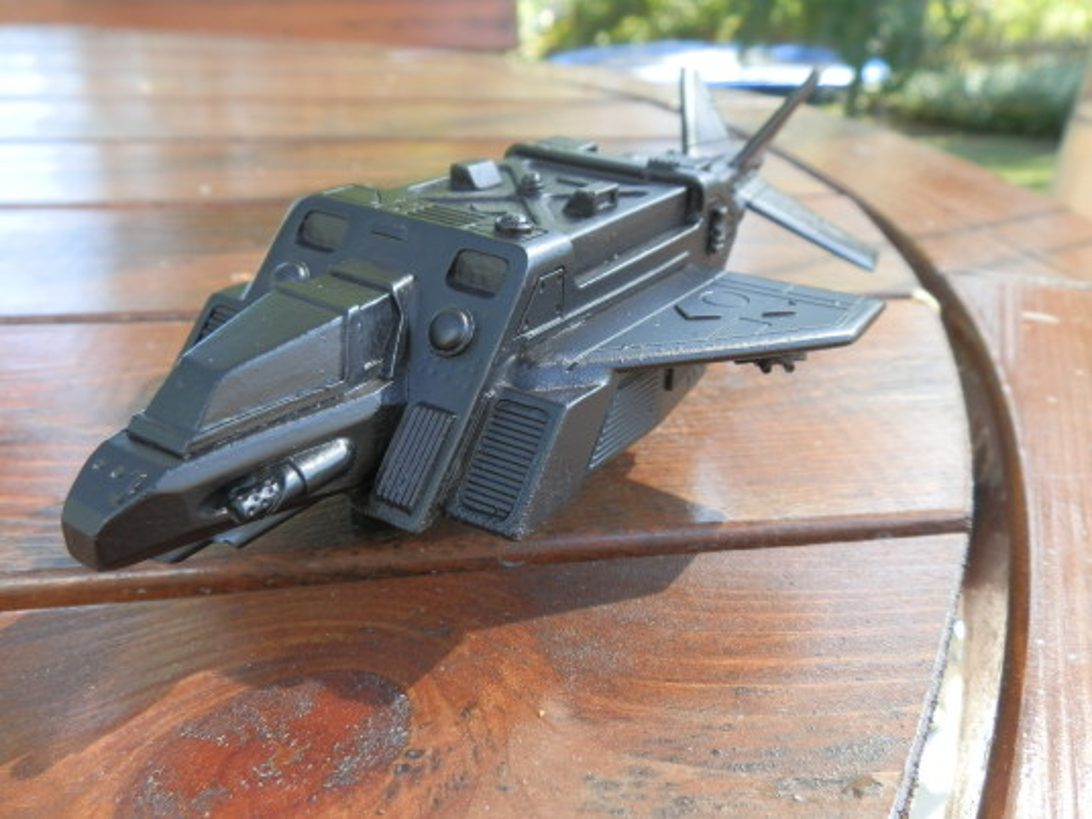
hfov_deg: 63.4
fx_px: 883
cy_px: 410
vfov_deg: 49.7
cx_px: 546
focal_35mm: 28
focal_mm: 5
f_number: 3.1
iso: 64
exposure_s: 1/50
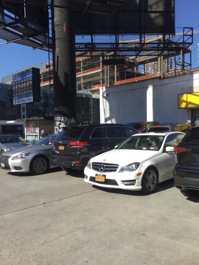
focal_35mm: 31
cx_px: 100
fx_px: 238
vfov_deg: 58.4
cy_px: 132
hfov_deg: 45.4
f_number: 2.4
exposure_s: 1/1018
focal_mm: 3.3
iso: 25
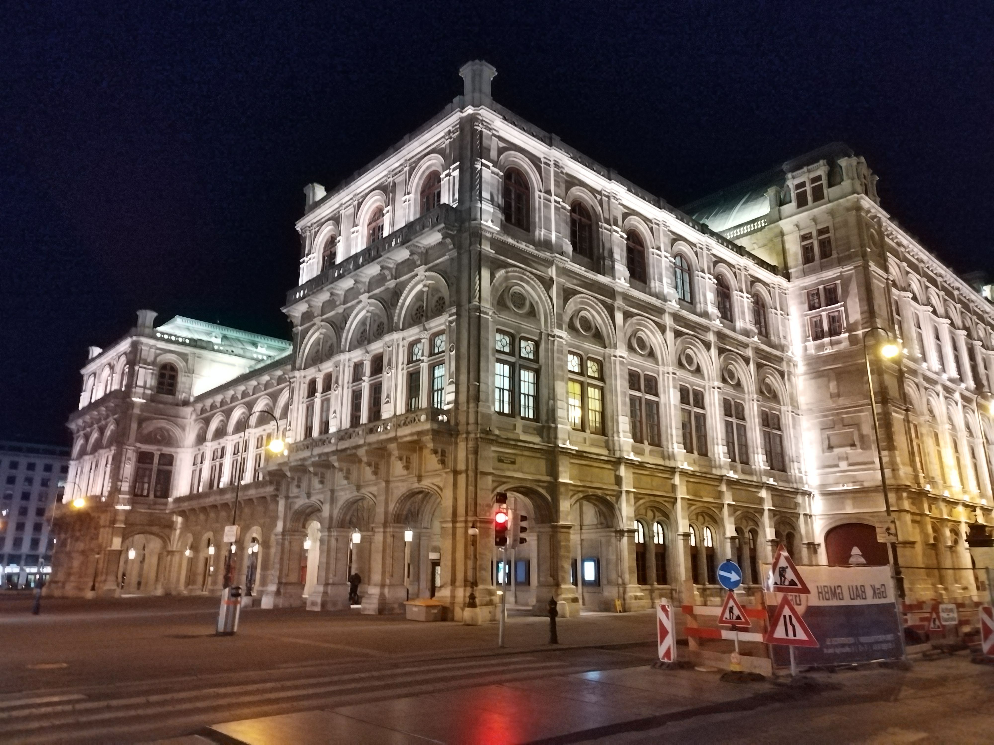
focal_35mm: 23
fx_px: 660
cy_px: 372
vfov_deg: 58.9
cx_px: 497
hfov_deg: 73.9
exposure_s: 1/20
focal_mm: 5.52
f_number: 1.9
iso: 4838
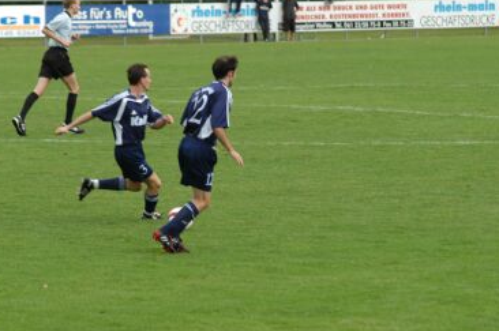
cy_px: 166
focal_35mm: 328
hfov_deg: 6.3
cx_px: 233
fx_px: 4540
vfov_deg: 4.2
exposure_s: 1/400
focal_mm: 200
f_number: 5
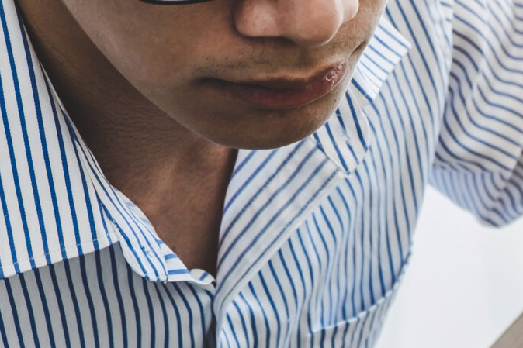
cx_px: 692
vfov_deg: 8.7
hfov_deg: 13.0
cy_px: 614
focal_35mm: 152
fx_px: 2208
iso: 200
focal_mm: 26.5
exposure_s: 1/80
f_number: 3.2
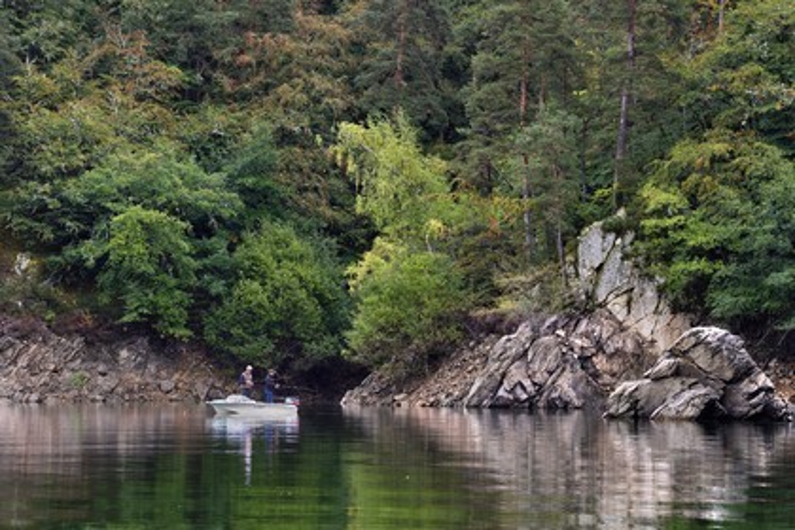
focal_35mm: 165
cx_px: 398
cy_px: 265
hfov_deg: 12.5
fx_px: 3643
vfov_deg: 8.3
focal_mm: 165
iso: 800
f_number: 6.3
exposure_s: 1/250
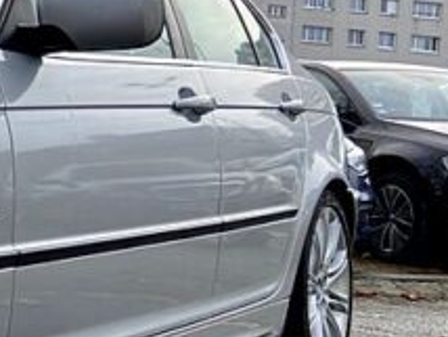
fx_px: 1257
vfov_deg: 15.3
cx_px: -341
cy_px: 149
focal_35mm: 97
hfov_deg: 16.9
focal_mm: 4.25
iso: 32
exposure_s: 1/281
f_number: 1.8
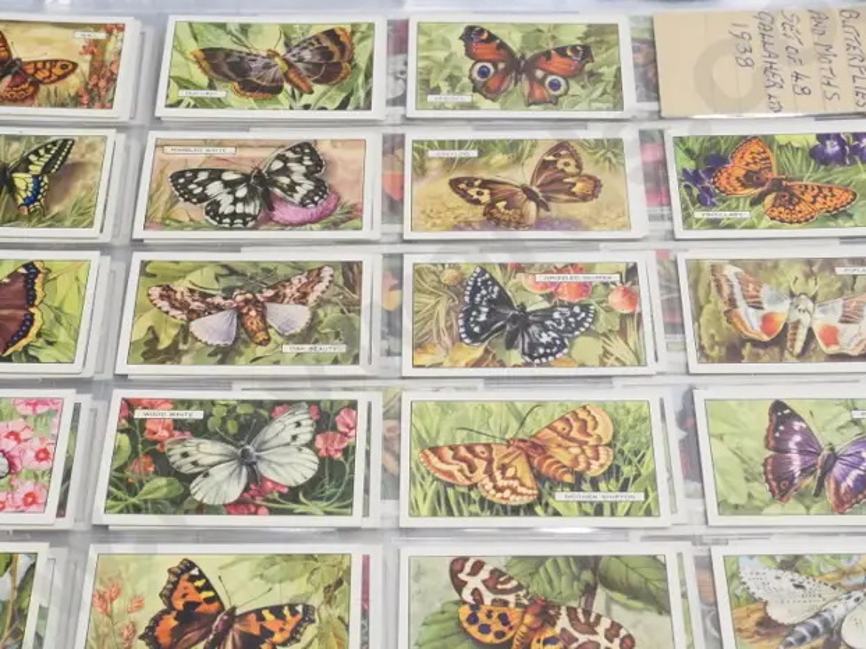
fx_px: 1400
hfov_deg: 34.4
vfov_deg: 26.1
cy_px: 315
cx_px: 412
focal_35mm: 56
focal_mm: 17
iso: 3200
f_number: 7.1
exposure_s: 1/160
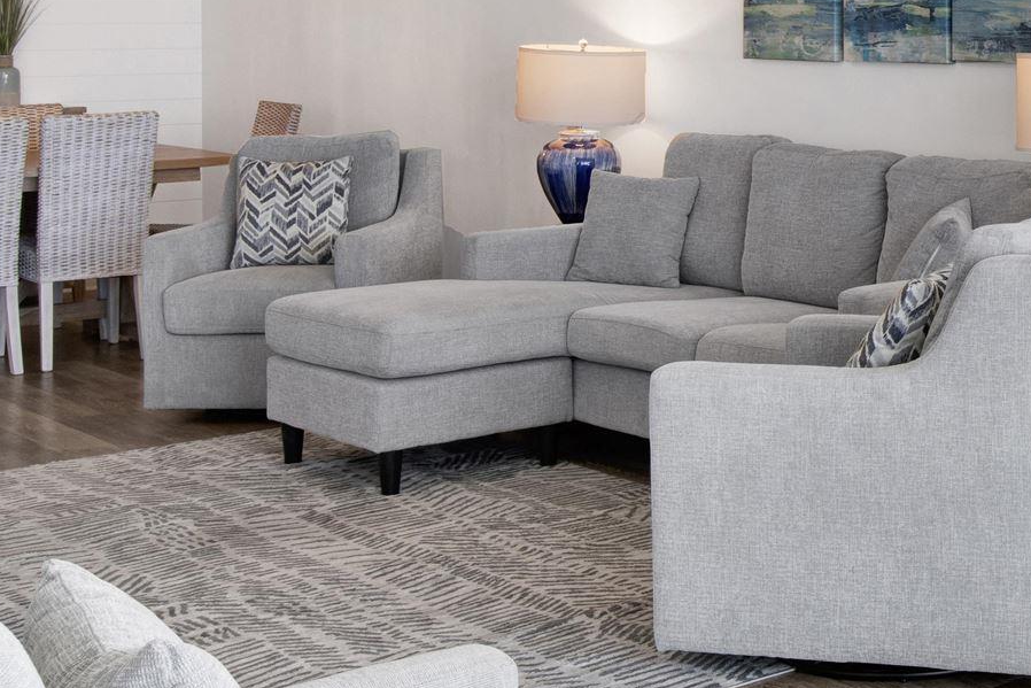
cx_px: 1323
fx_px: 1862
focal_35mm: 65
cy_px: -7
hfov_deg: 26.5
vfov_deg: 20.2
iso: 200
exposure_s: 1/15
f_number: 11
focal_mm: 19
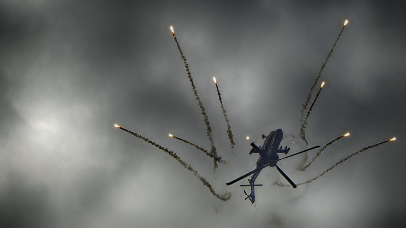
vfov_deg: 3.7
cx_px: 203
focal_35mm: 331
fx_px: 3564
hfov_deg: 6.5
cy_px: 114
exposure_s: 1/800
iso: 100
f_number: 5.6
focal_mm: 210
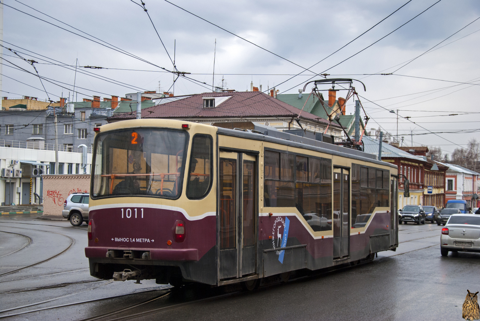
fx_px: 761
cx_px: 240
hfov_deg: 35.0
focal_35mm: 57
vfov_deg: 23.8
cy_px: 160
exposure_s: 1/640
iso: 200
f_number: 4.5
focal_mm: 38
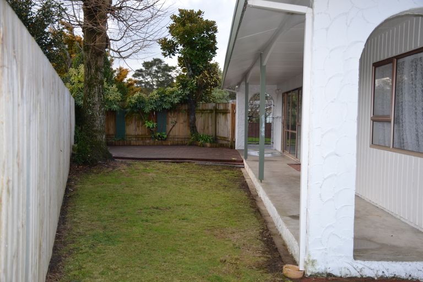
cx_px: 212
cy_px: 141
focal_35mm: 39
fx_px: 458
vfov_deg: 34.2
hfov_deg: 49.6
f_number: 3.8
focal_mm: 26
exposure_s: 1/200
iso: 200
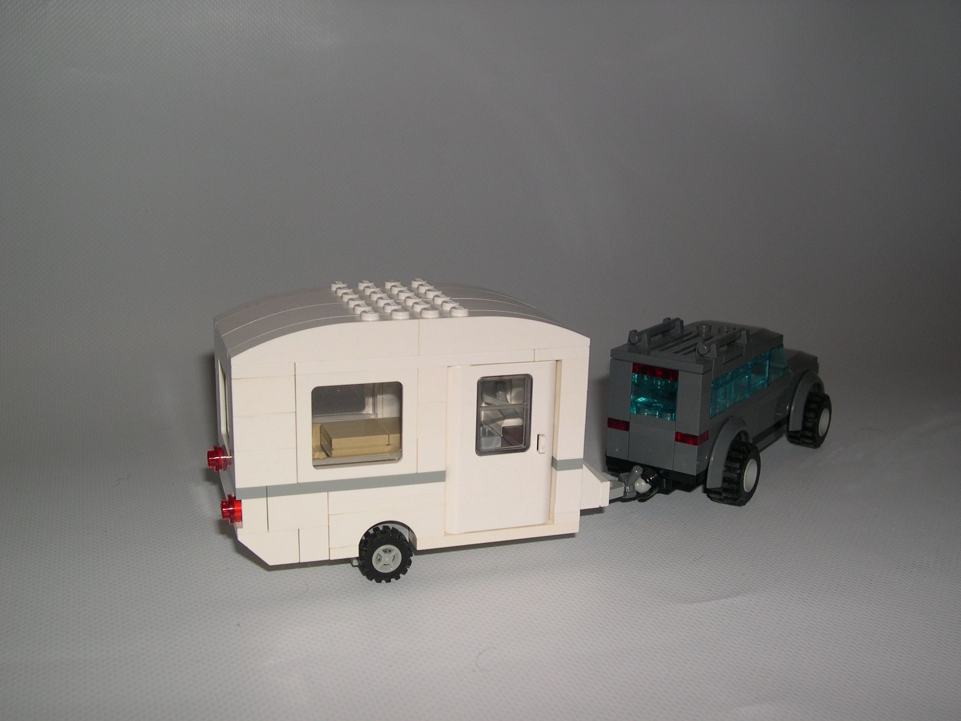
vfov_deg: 37.7
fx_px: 1055
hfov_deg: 49.0
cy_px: 360
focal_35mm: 38
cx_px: 480
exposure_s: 1/60
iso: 100
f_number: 7.6
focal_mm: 8
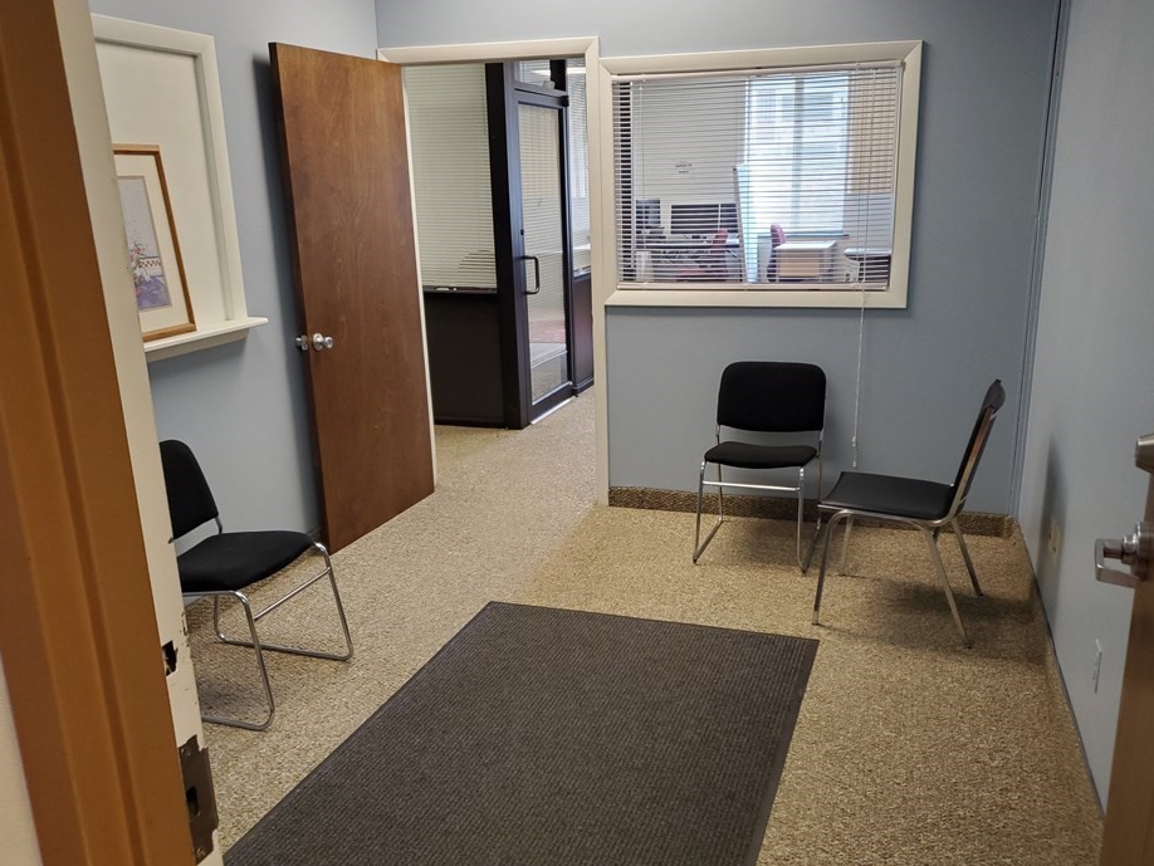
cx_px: 631
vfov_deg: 48.2
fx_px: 967
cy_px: 445
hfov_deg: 61.5
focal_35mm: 29
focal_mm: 4.3
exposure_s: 1/39
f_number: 1.5
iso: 200
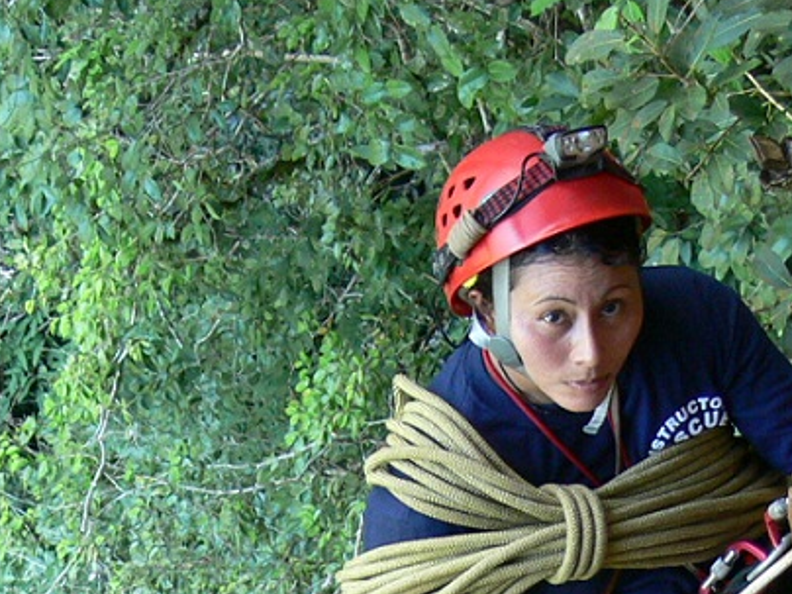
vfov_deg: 12.0
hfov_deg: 16.8
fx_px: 2677
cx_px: 222
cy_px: 925
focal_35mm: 117
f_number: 2.8
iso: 100
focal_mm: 7.5
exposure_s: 1/30
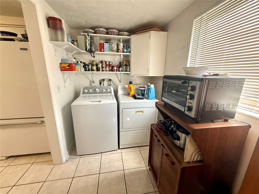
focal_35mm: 14
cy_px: 97
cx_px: 130
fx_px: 105
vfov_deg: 85.7
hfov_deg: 102.1
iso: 200
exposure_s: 1/60
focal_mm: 2.22
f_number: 2.2
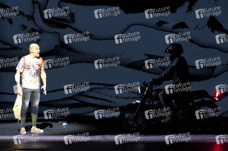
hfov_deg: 28.9
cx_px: 114
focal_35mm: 70
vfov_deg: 19.4
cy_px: 76
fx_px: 443
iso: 1600
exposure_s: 1/30
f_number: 3.5
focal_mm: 70
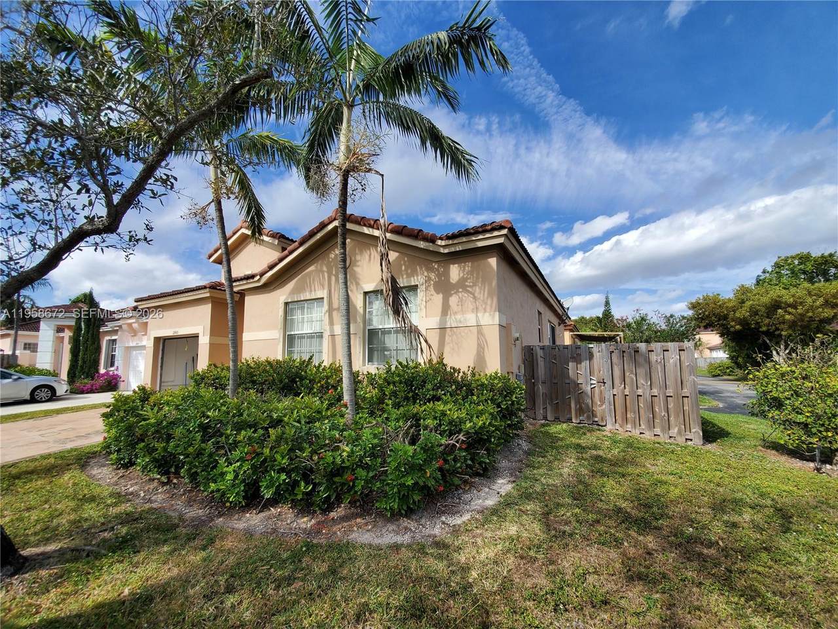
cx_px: 419
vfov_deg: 89.9
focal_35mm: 13
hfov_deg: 106.2
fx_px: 315
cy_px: 314
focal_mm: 1.8
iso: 50
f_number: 2.2
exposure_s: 1/1087
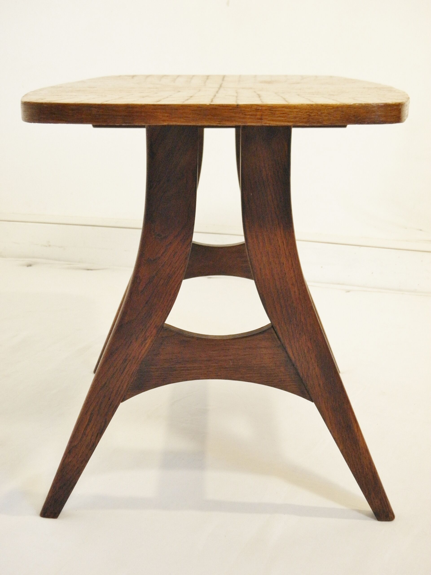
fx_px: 896
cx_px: 216
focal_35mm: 54
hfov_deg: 27.0
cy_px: 288
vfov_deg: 35.5
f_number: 4.1
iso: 200
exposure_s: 1/30
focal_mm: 9.7
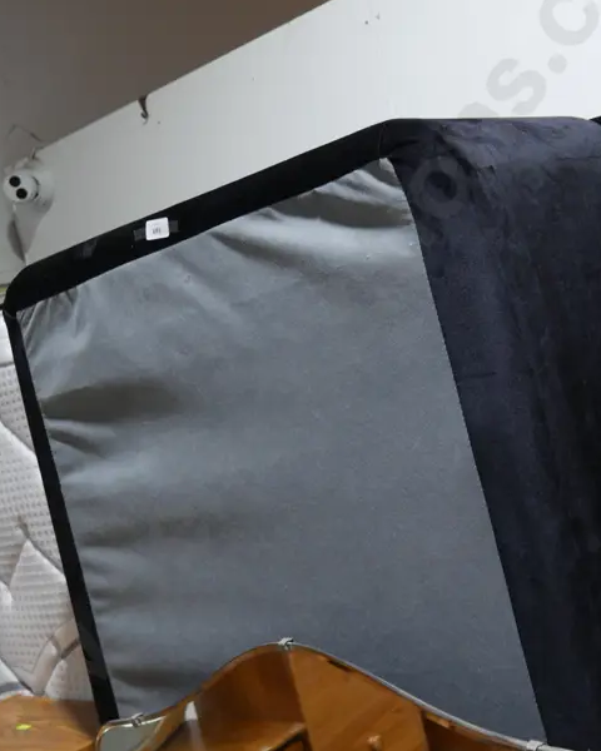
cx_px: 327
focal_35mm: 50
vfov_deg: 37.3
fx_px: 1112
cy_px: 335
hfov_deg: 30.2
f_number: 3.6
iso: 250
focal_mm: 15
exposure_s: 1/60
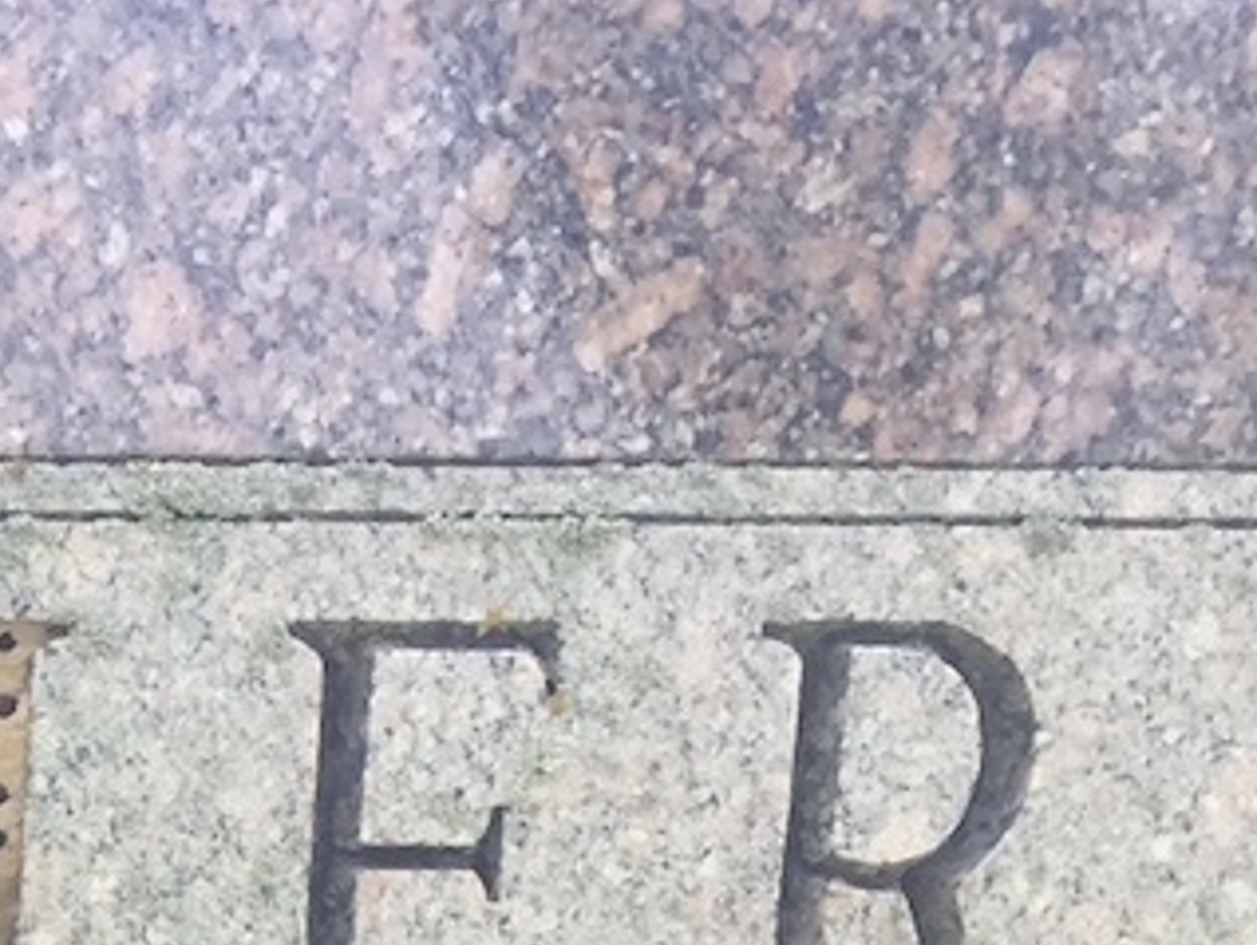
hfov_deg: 14.4
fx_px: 4470
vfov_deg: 10.9
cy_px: 1947
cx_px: -901
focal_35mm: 123
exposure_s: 1/363
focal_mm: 4.15
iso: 32
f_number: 2.2
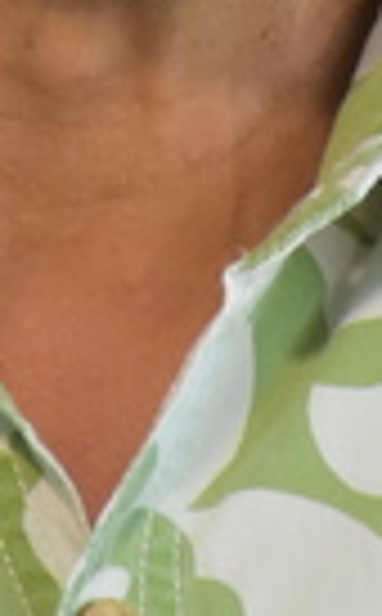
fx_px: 20982
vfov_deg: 1.7
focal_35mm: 1253
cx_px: 40
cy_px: -409
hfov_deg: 1.0
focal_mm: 140
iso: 2000
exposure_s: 1/60
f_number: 5.6
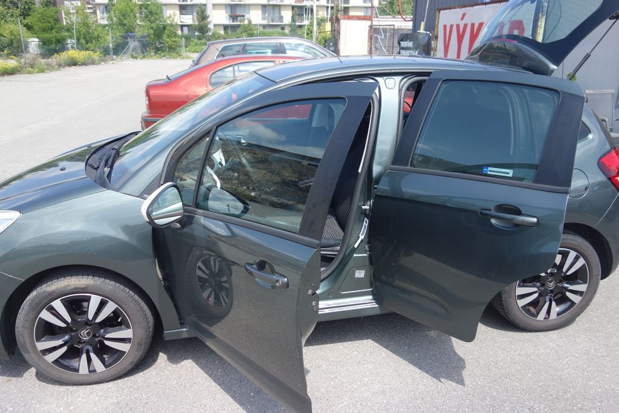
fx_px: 481
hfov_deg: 65.5
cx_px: 310
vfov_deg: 46.4
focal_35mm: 28
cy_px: 206
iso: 125
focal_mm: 10.4
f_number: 2.2
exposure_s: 1/1000
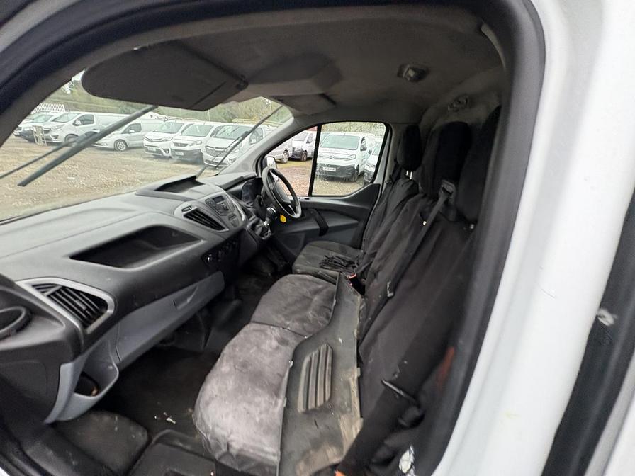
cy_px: 238
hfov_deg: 102.1
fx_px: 257
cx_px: 318
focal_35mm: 14
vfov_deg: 85.7
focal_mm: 2.22
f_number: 2.2
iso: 250
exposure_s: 1/92
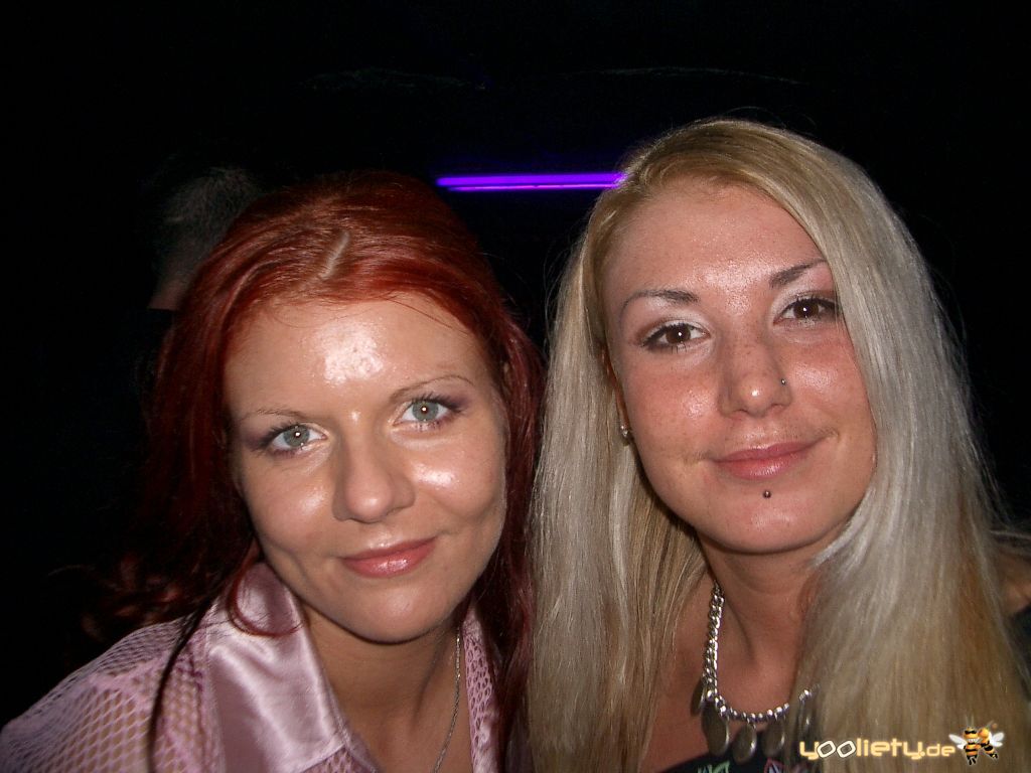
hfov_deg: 52.6
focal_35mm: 35
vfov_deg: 40.7
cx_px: 516
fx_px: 1042
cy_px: 386
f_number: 2.6
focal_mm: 5.8
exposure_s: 1/40
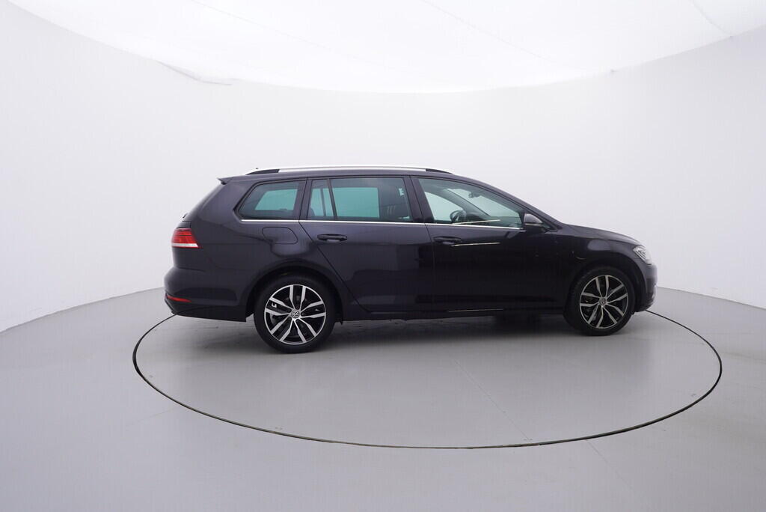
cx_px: 383
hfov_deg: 77.3
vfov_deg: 56.2
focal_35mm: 22
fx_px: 479
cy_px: 256
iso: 200
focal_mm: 15
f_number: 5
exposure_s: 1/80
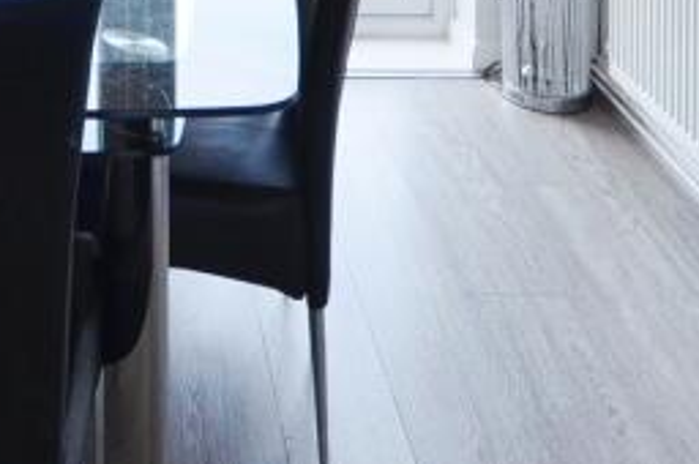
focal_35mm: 60
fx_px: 1164
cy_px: -315
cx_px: 87
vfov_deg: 18.7
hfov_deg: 32.0
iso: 400
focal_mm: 10
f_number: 5
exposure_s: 1/100
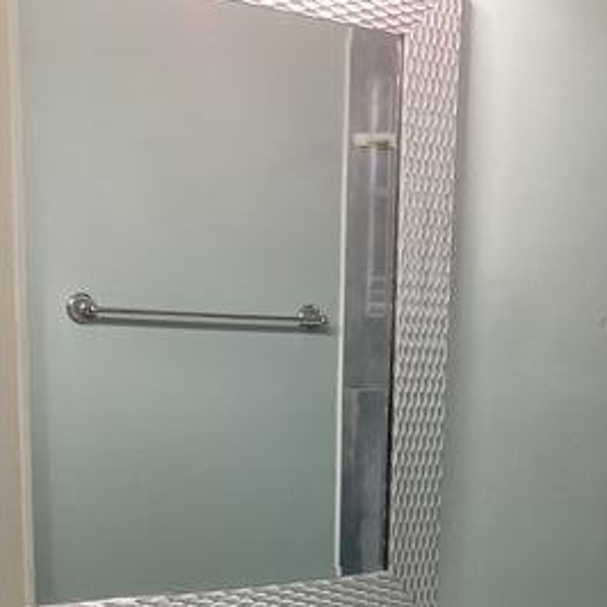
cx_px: 477
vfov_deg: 24.5
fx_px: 1309
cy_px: 650
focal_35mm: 66
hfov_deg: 25.7
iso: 100
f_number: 2.4
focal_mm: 3.3
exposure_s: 1/60
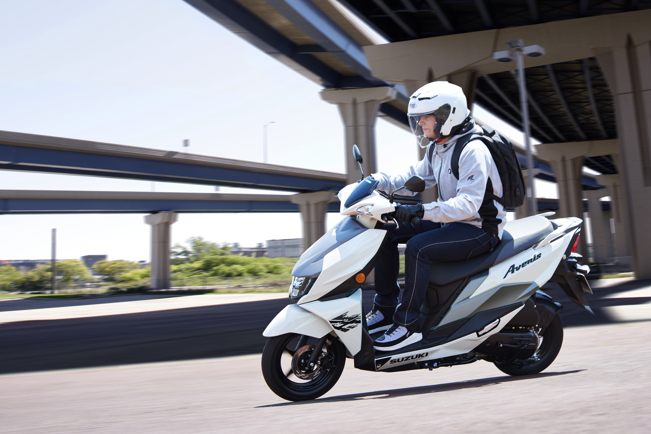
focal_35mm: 165
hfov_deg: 12.5
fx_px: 2984
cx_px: 326
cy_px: 217
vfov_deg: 8.3
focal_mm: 165
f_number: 5.6
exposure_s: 1/160
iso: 100
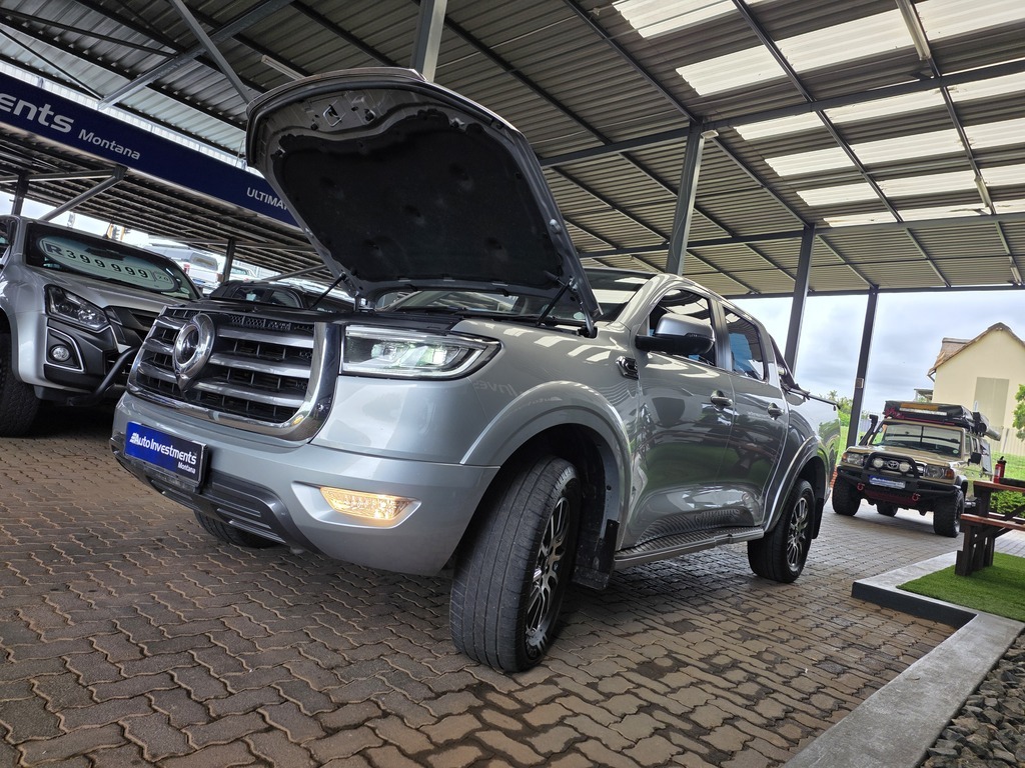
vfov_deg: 58.9
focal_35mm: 23
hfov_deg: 73.9
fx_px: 681
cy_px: 384
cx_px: 512
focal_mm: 6.25
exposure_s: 1/67
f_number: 1.7
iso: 16
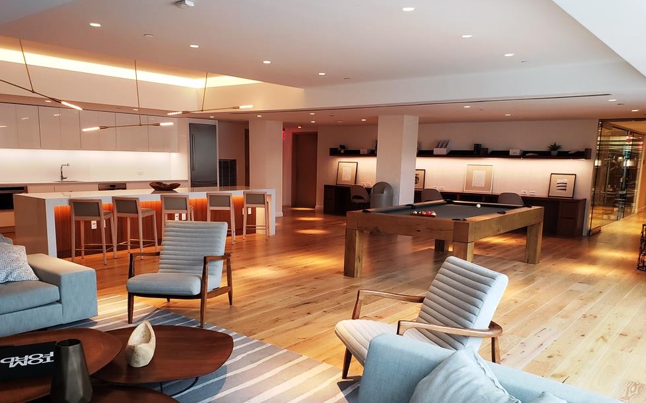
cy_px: 237
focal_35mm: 29
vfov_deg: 43.0
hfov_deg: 64.6
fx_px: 511
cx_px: 317
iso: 250
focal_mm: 4.3
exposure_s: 1/60
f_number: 2.4
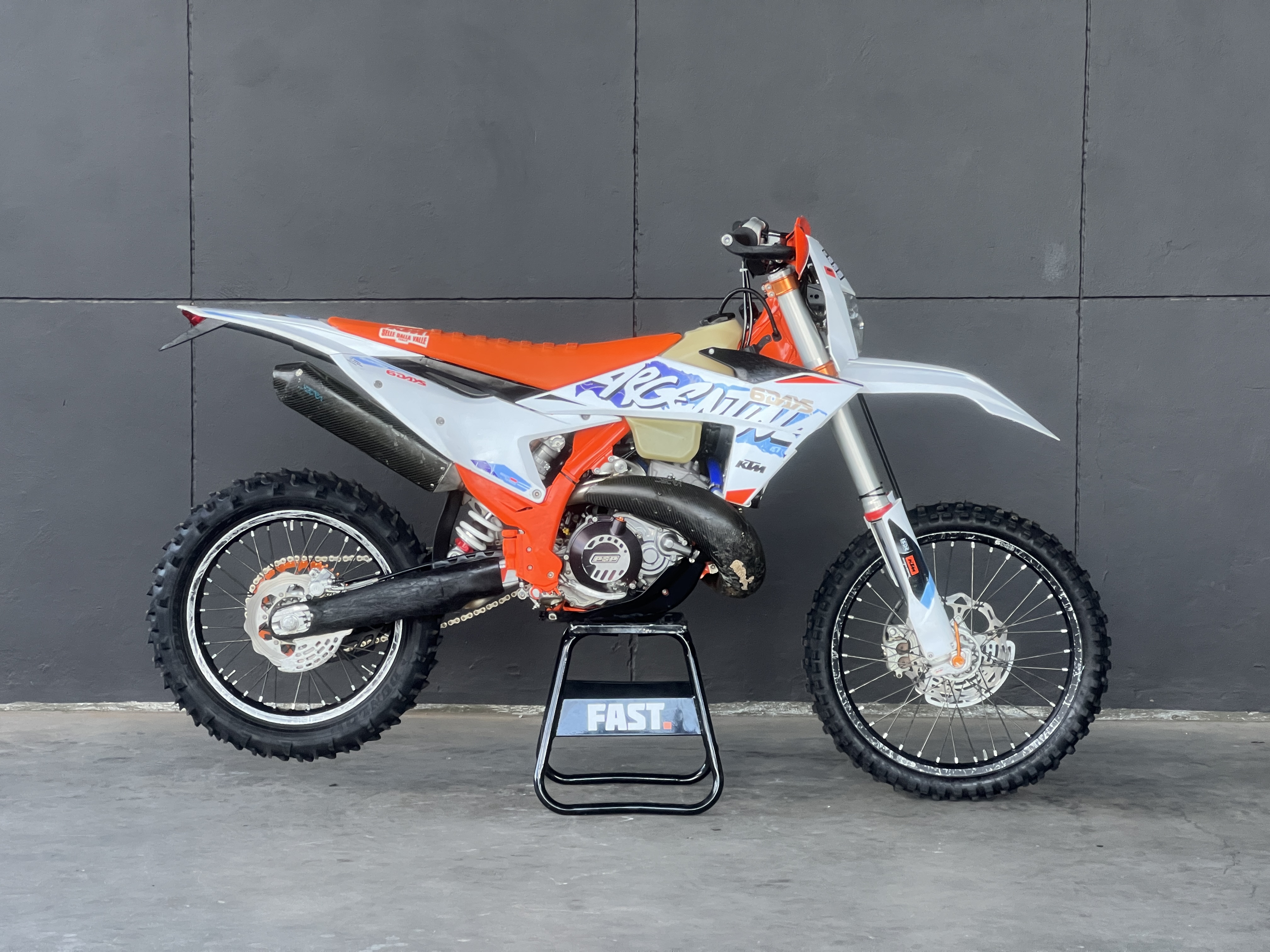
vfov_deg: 19.1
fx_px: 2825
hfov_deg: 25.3
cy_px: 476
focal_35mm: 77
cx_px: 635
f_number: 2.8
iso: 125
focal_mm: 9
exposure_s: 1/99
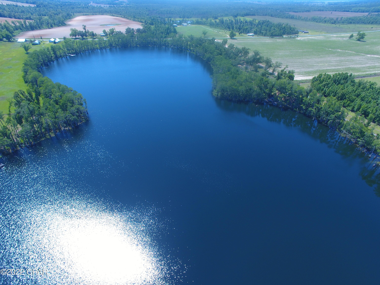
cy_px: 142
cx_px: 190
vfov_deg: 66.0
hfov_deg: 81.7
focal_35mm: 20
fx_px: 220
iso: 100
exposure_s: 1/447
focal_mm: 3.61
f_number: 2.8
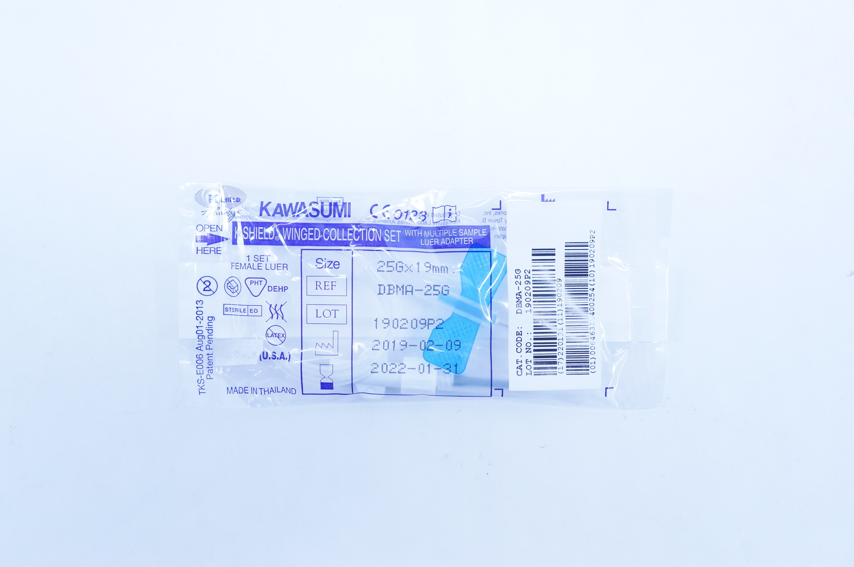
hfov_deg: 48.0
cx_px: 427
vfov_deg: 32.9
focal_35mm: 40
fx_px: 960
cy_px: 284
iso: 800
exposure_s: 1/125
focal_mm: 27
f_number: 5.6
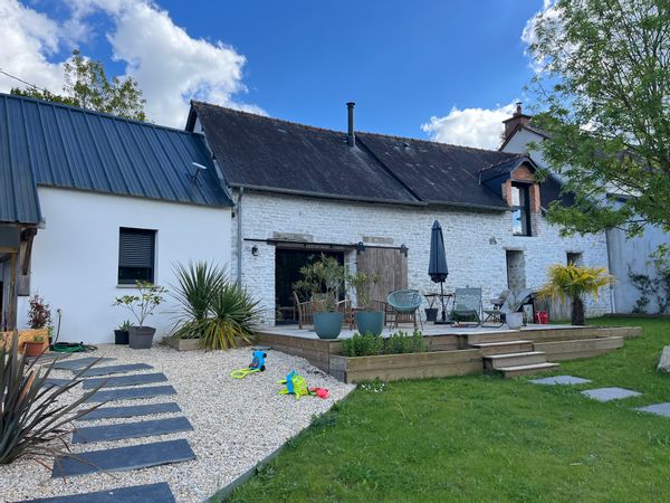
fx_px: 503
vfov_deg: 53.1
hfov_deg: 67.3
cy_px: 252
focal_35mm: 26
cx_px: 335
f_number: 1.6
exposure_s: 1/1129
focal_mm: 5.1
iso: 50
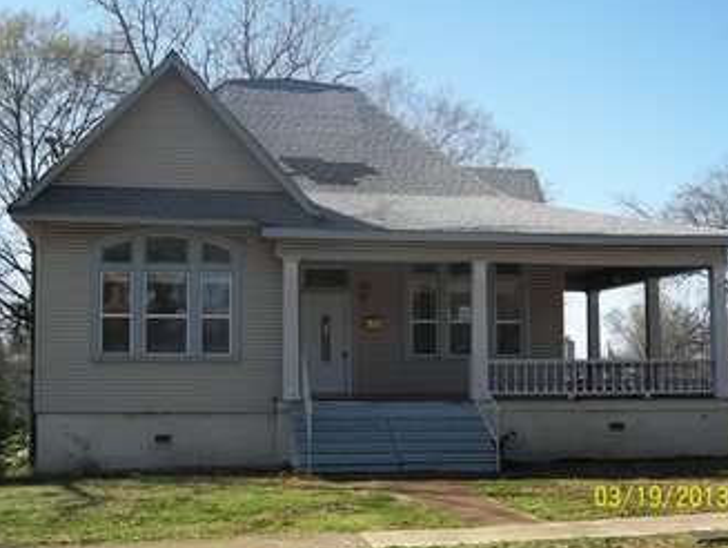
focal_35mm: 55
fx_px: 1158
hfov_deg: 34.9
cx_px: 383
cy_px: 276
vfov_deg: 26.6
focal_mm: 9.3
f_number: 5
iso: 80
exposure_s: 1/250
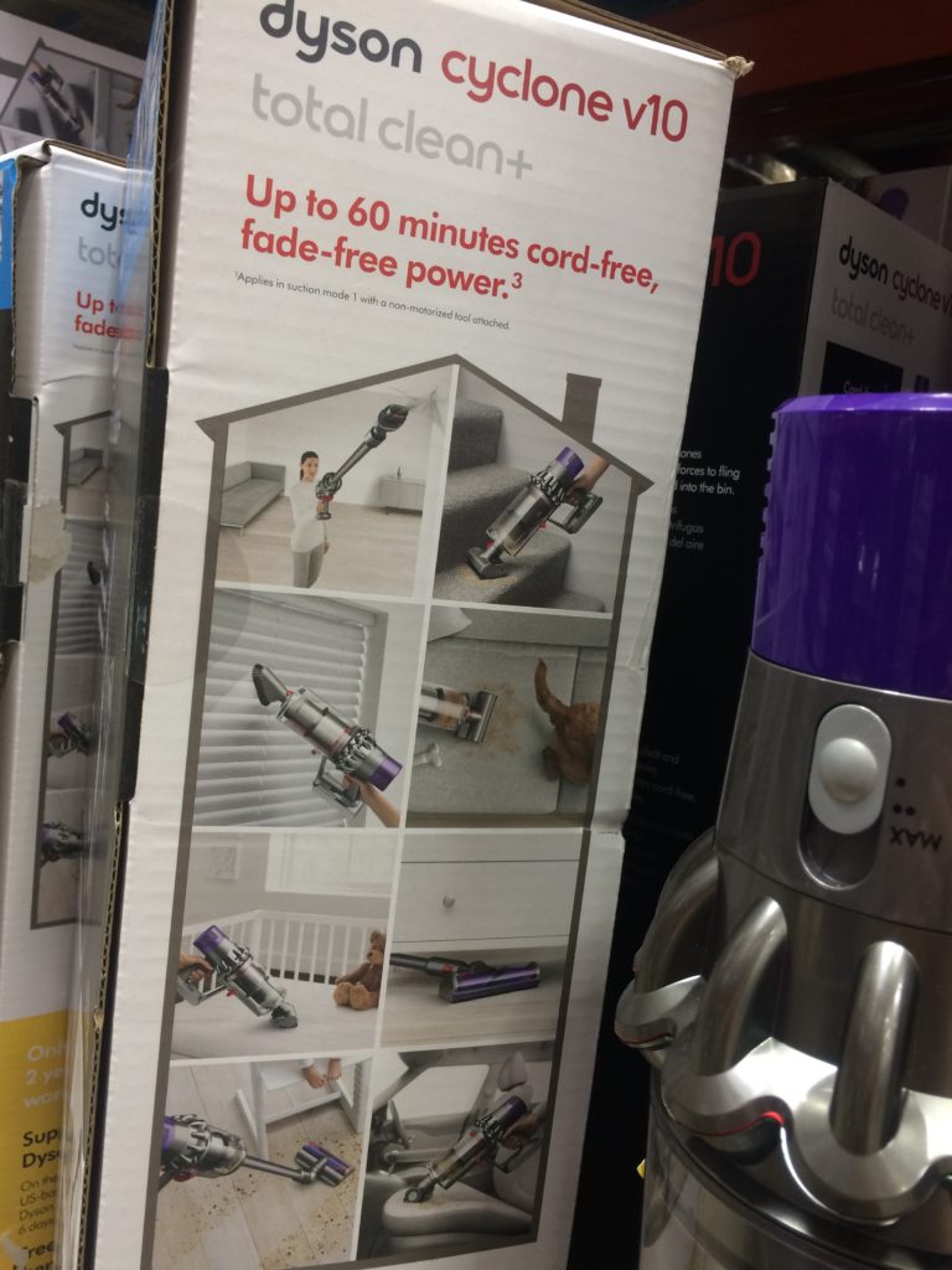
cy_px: 635
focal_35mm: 29
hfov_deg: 48.2
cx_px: 476
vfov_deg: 61.7
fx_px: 1063
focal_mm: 4.15
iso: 64
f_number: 2.2
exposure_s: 1/30
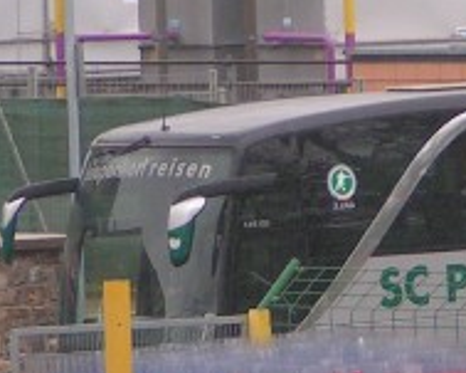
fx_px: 10270
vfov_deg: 2.1
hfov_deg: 2.6
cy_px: 282
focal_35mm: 745
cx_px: 540
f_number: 3.5
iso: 80
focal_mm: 27.5
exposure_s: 1/200
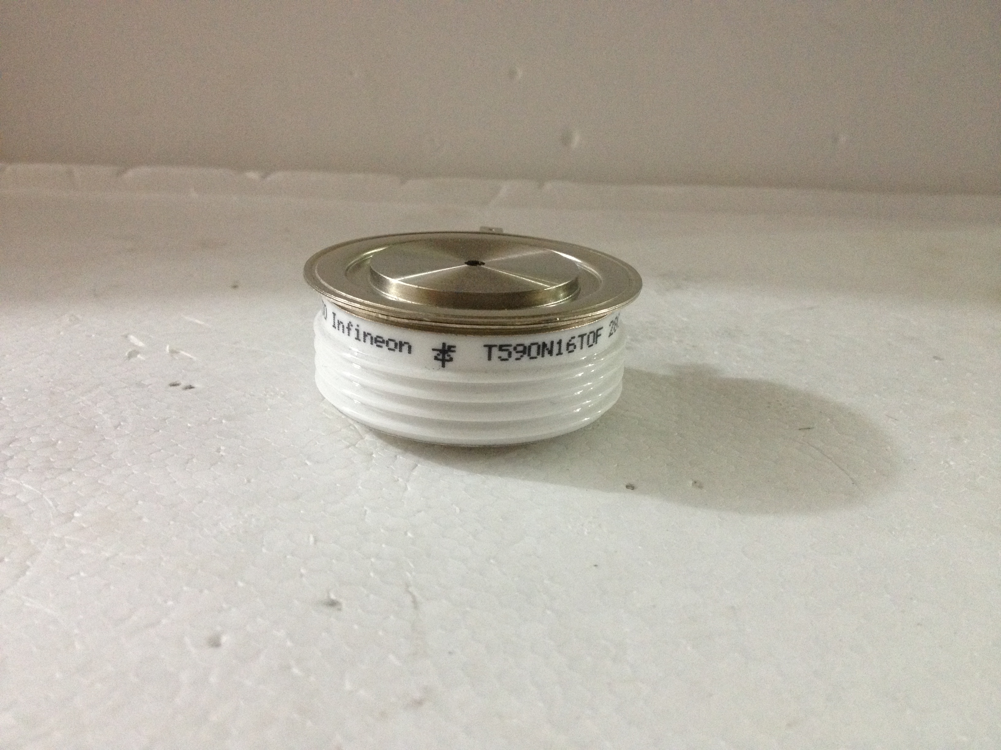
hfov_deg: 52.6
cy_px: 375
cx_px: 500
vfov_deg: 40.7
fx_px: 1012
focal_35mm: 35
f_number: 2.4
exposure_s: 1/20
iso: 250
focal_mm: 4.28
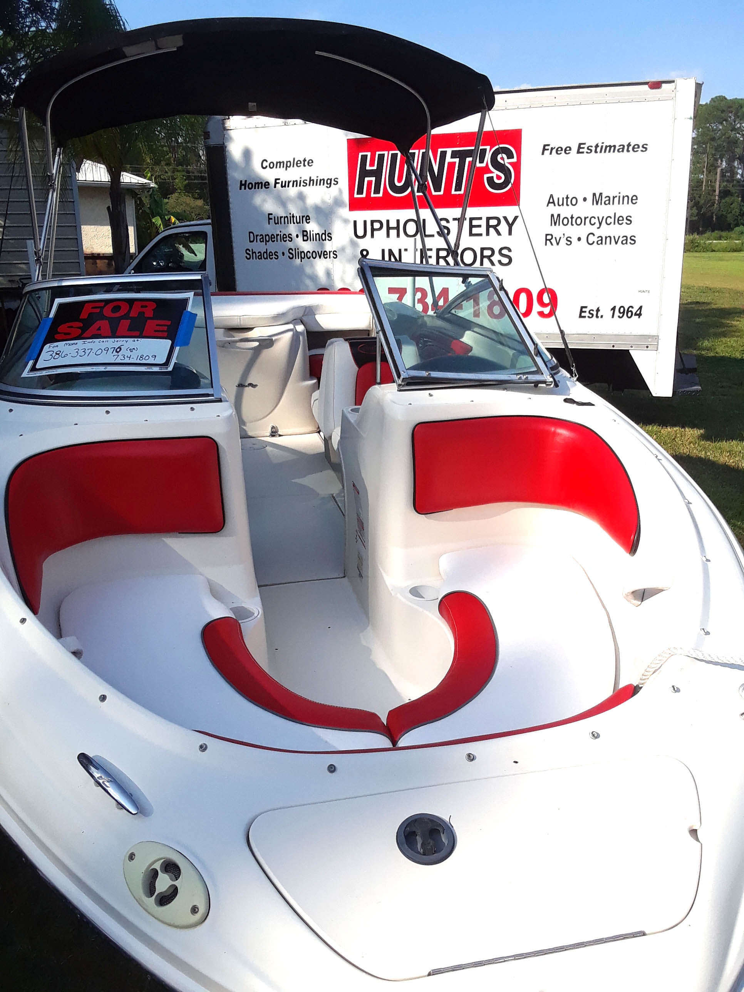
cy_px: 496
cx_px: 372
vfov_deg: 60.0
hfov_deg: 46.8
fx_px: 860
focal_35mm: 30
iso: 40
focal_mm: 2.47
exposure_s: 1/2237
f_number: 1.9
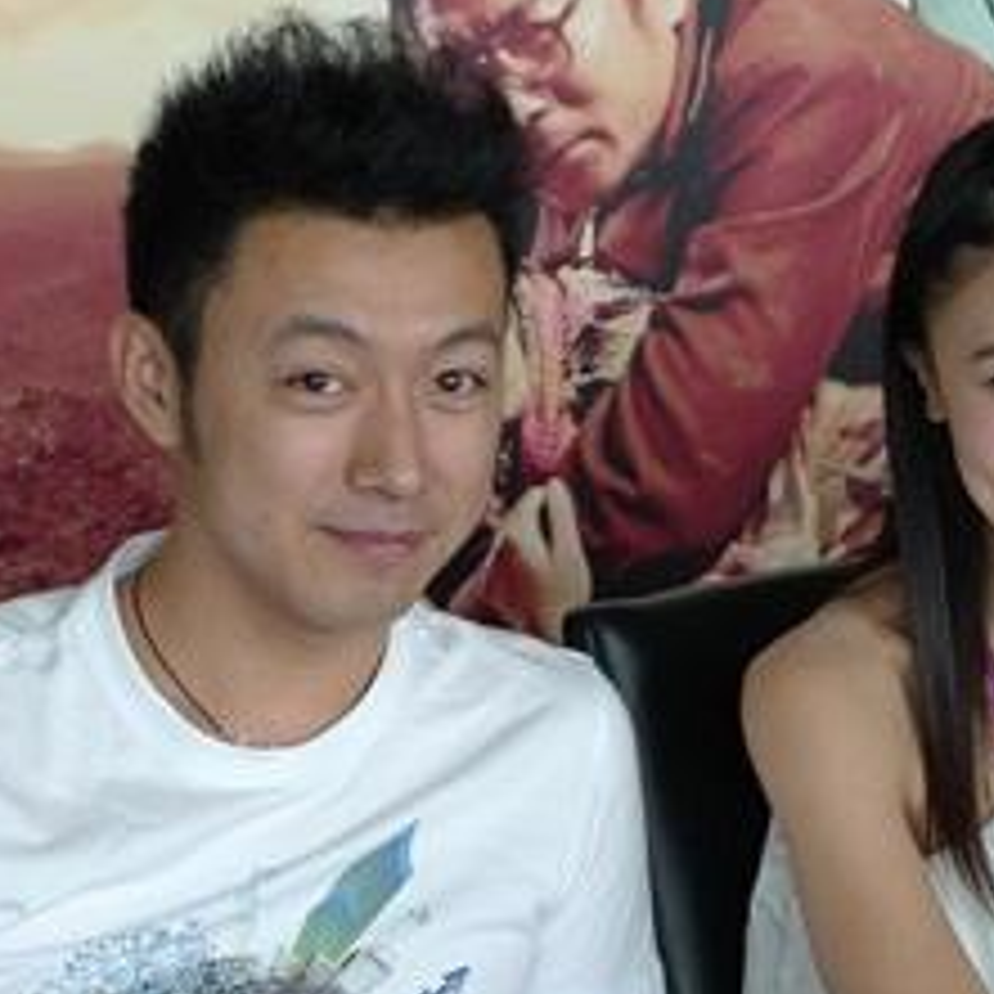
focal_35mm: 144
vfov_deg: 12.1
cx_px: 814
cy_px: 369
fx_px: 4678
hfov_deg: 12.1
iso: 250
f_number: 2.8
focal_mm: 12.8
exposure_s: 1/125
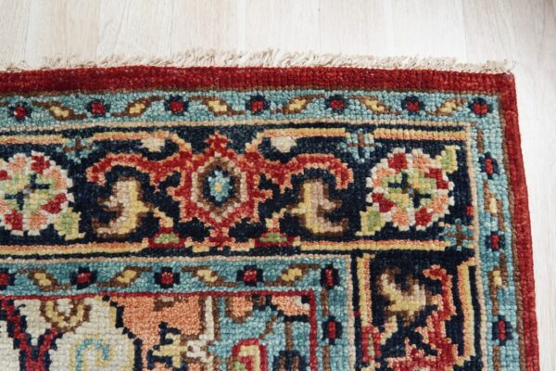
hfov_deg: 43.6
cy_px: 186
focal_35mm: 45
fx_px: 695
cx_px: 278
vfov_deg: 29.9
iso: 500
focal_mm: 30
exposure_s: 1/160
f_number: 5
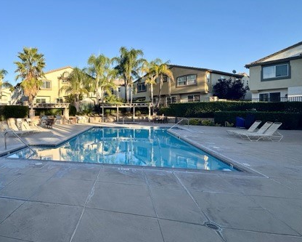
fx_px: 188
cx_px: 76
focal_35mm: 21
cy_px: 115
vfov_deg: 65.5
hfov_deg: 72.4
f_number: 2.2
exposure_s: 1/693
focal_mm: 2.22
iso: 40
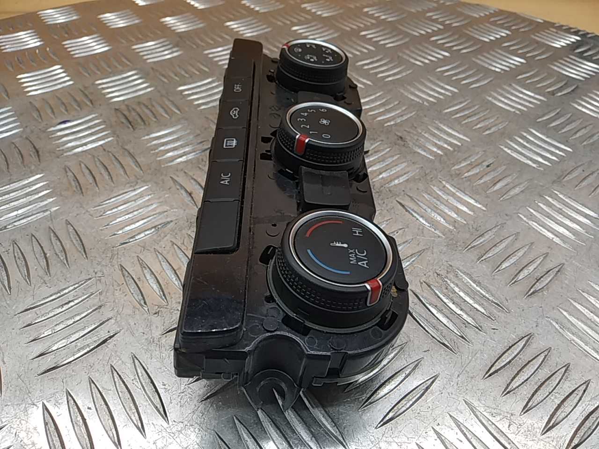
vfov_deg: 53.1
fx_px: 450
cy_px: 224
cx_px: 300
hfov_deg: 67.3
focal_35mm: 26
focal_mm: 3.82
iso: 100
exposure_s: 1/113
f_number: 2.2
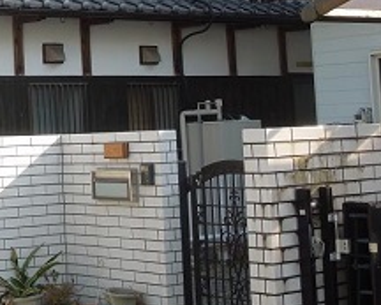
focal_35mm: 97
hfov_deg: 19.0
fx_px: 1094
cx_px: -39
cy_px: 10
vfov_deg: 15.6
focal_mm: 7.8
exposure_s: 1/200
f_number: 3.9
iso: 100
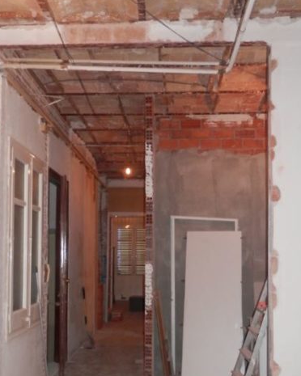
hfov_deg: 40.1
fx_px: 412
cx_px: 144
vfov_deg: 48.3
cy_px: 250
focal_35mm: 37
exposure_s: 1/30
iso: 200
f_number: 3
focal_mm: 4.5
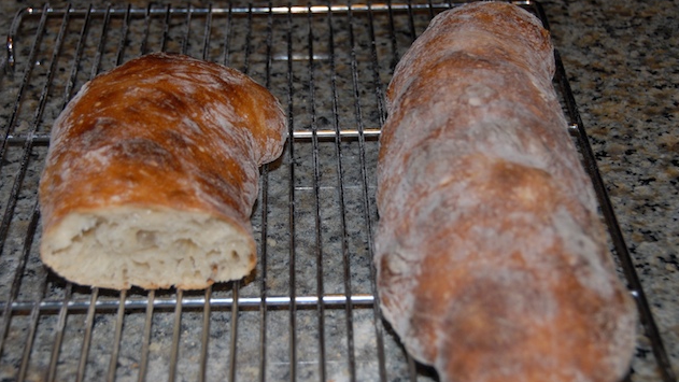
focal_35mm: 67
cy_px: 214
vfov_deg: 18.0
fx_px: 1206
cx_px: 340
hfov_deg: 31.4
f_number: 4.5
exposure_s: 1/60
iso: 200
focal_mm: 42
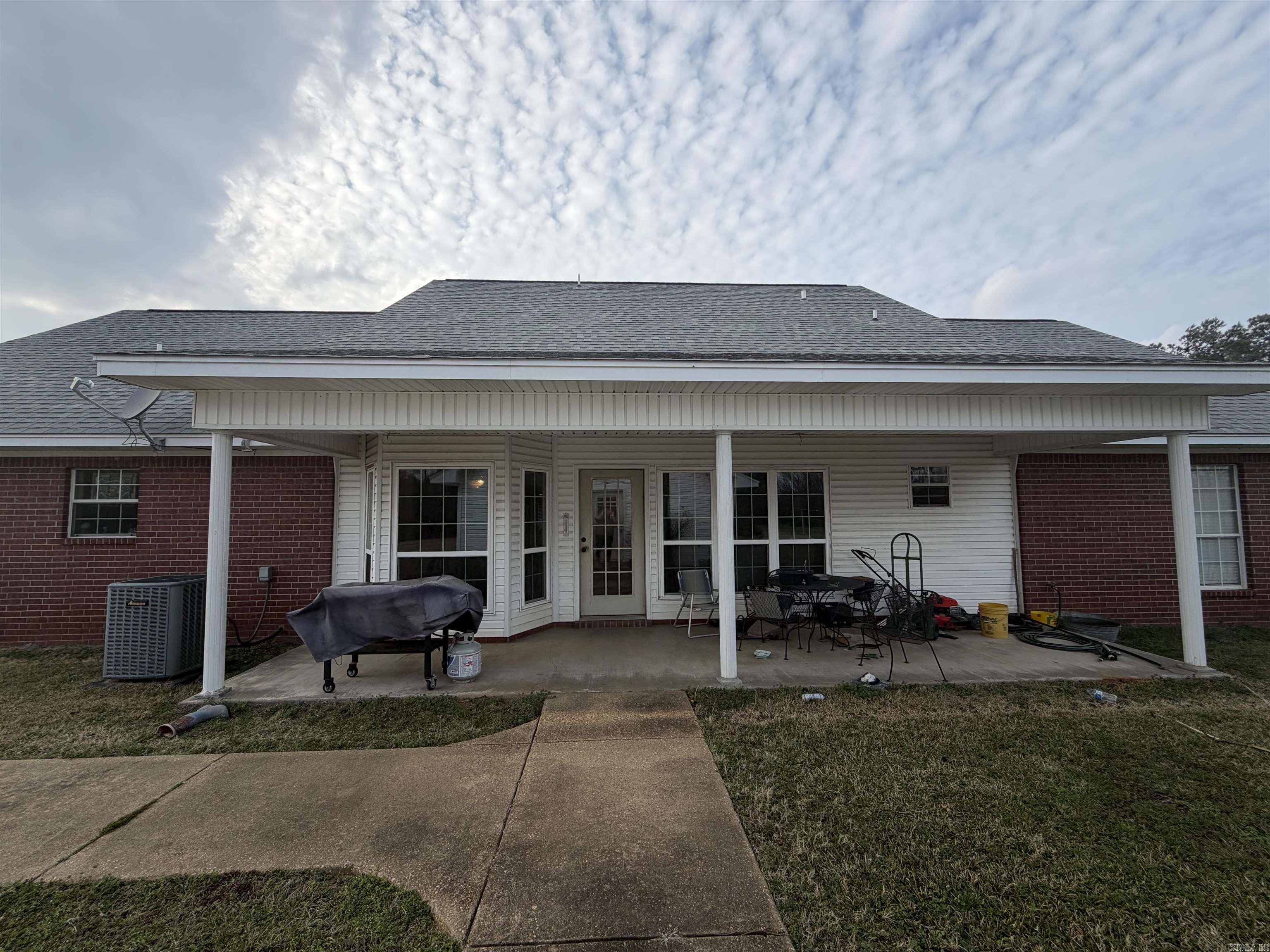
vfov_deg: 85.7
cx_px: 635
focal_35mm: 14
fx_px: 514
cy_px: 476
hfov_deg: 102.1
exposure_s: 1/770
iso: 32
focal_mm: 2.22
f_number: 2.2
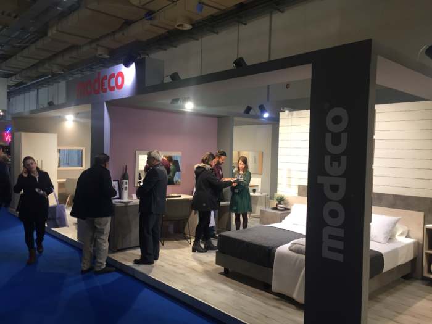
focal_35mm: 29
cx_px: 216
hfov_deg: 61.7
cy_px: 162
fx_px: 362
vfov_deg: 48.2
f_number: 2.2
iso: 40
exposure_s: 1/33
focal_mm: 4.15
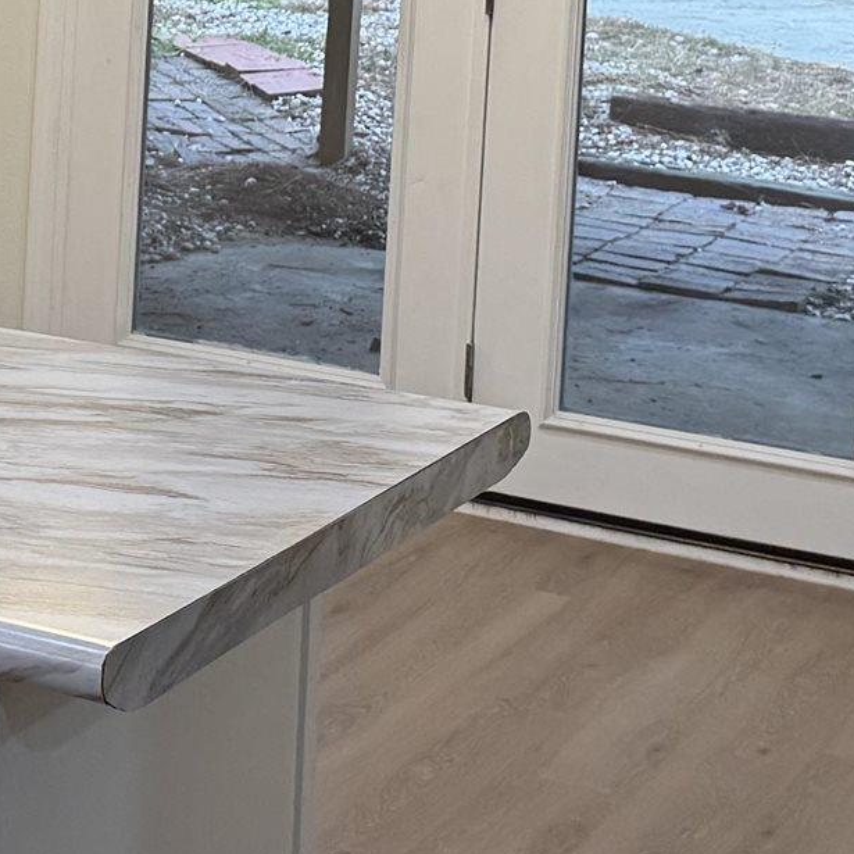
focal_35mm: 106
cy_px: -28
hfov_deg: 15.8
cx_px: -185
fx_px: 2959
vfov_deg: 16.1
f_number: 1.78
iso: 80
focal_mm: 6.76
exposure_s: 1/120
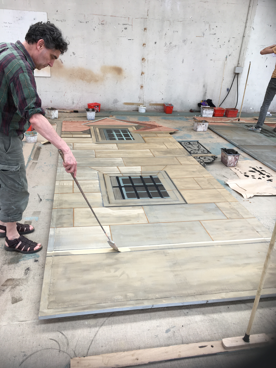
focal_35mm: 29
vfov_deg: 61.7
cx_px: 138
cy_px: 184
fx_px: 308
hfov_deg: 48.2
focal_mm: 4.15
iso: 25
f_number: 2.2
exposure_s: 1/50
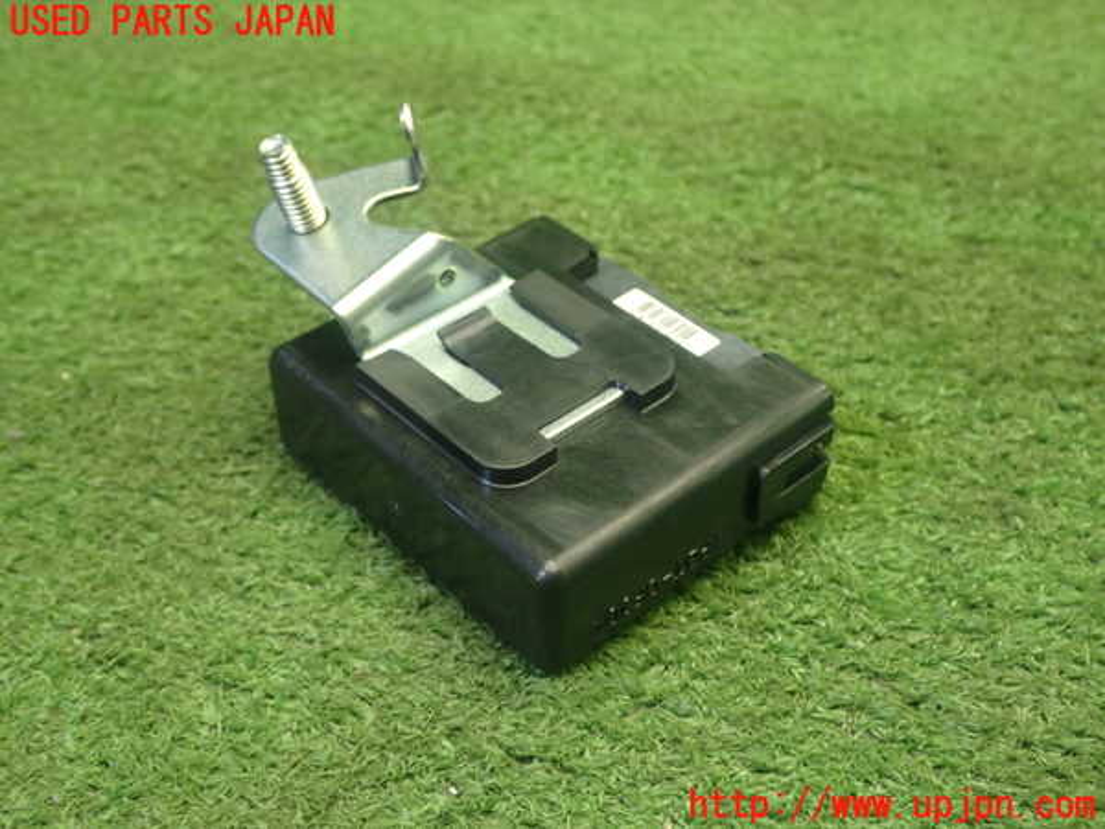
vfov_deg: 32.9
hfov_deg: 42.9
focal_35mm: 44
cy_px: 414
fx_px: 1405
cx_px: 552
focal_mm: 7.84
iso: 400
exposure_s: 1/40
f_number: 2.9
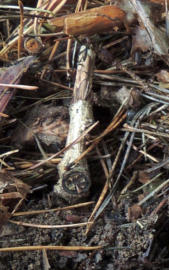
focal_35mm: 90
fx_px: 663
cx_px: 321
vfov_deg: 22.5
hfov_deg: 12.9
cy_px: 243
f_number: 8.1
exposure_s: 1/8
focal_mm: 6.2
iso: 100
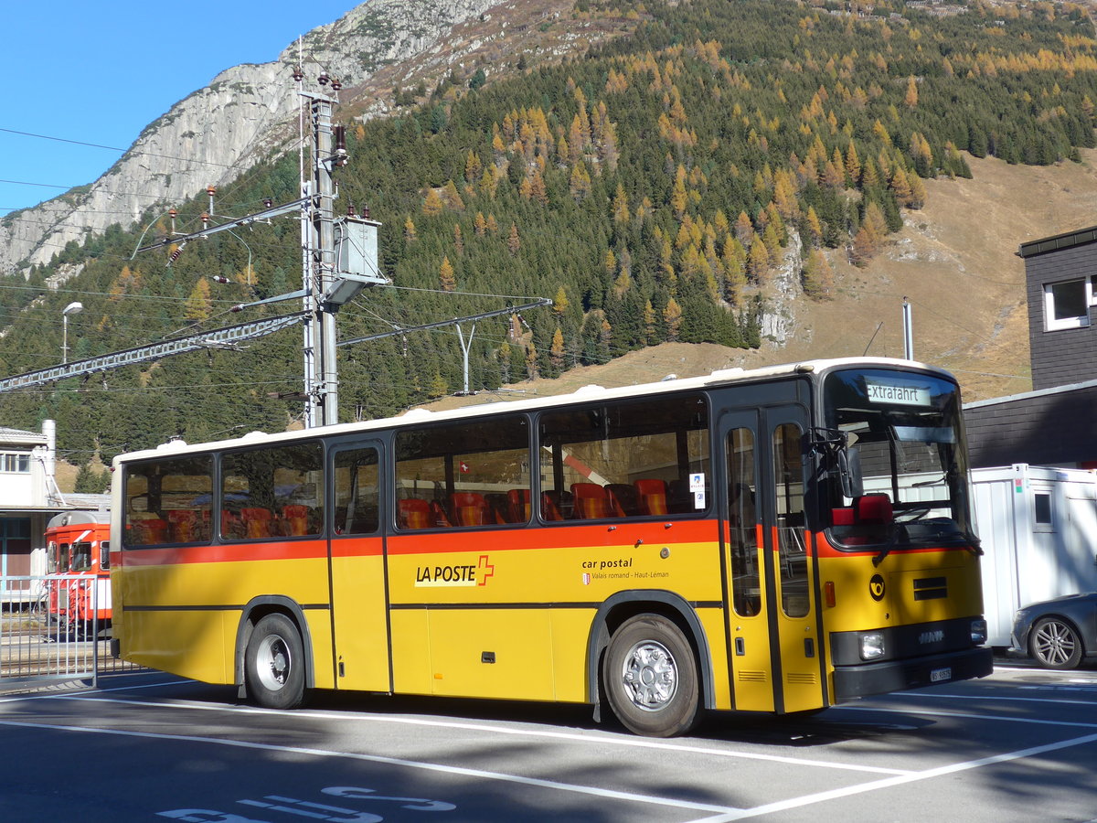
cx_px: 548
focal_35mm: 49
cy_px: 412
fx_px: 1553
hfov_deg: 38.9
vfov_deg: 29.7
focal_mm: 10.1
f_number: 3.2
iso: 80
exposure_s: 1/640
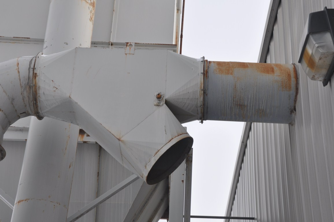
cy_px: 111
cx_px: 167
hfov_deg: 29.9
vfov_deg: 20.1
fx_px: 626
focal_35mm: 68
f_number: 9
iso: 200
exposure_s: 1/320
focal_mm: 45
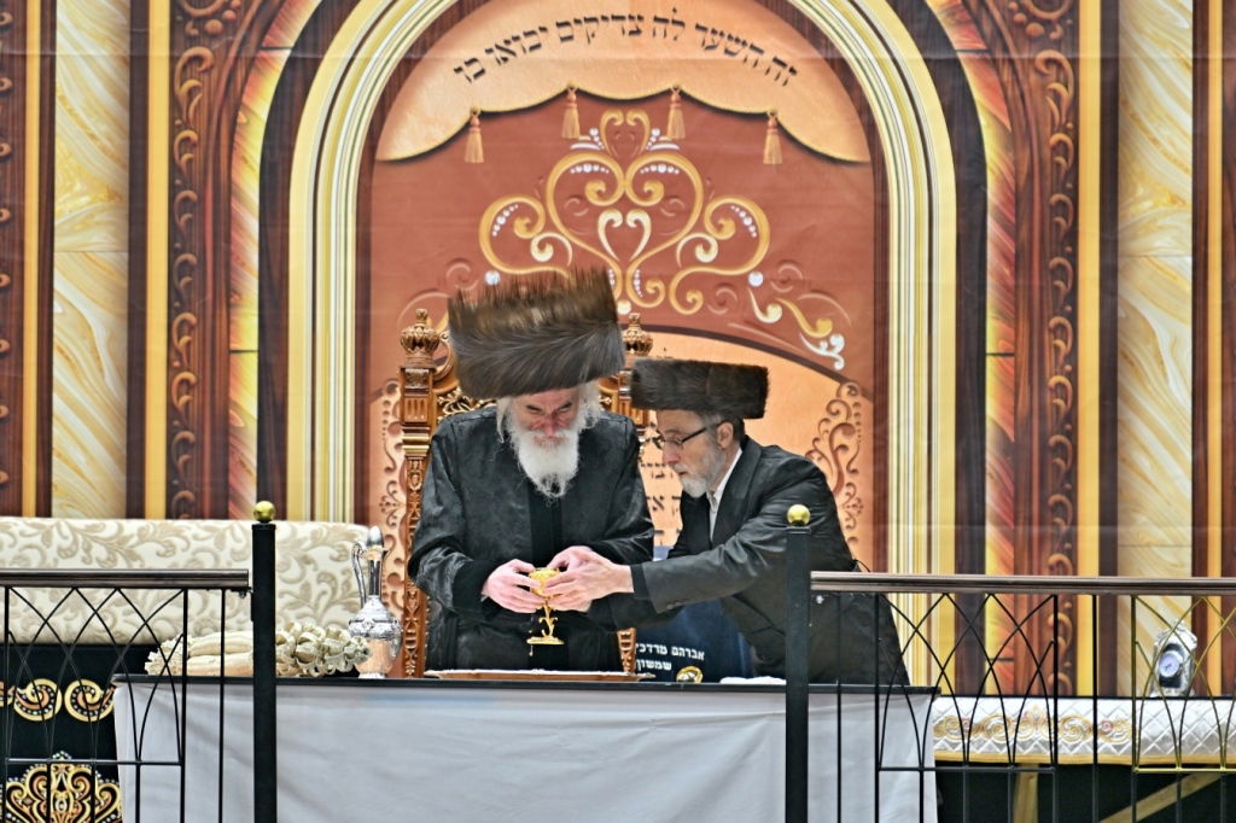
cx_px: 618
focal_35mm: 300
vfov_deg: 4.6
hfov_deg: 6.9
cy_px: 412
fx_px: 10296
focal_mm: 200
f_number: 2.8
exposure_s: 1/320
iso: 200
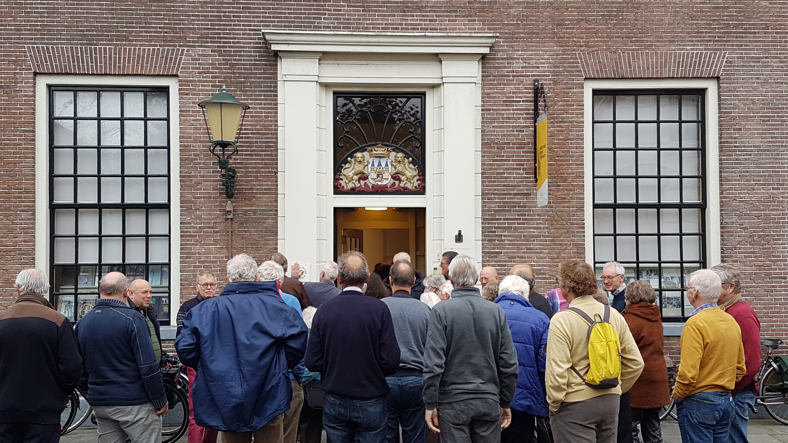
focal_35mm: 40
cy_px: 217
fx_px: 836
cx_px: 364
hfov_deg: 50.4
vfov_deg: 29.7
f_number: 1.7
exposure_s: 1/100
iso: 50
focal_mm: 4.2
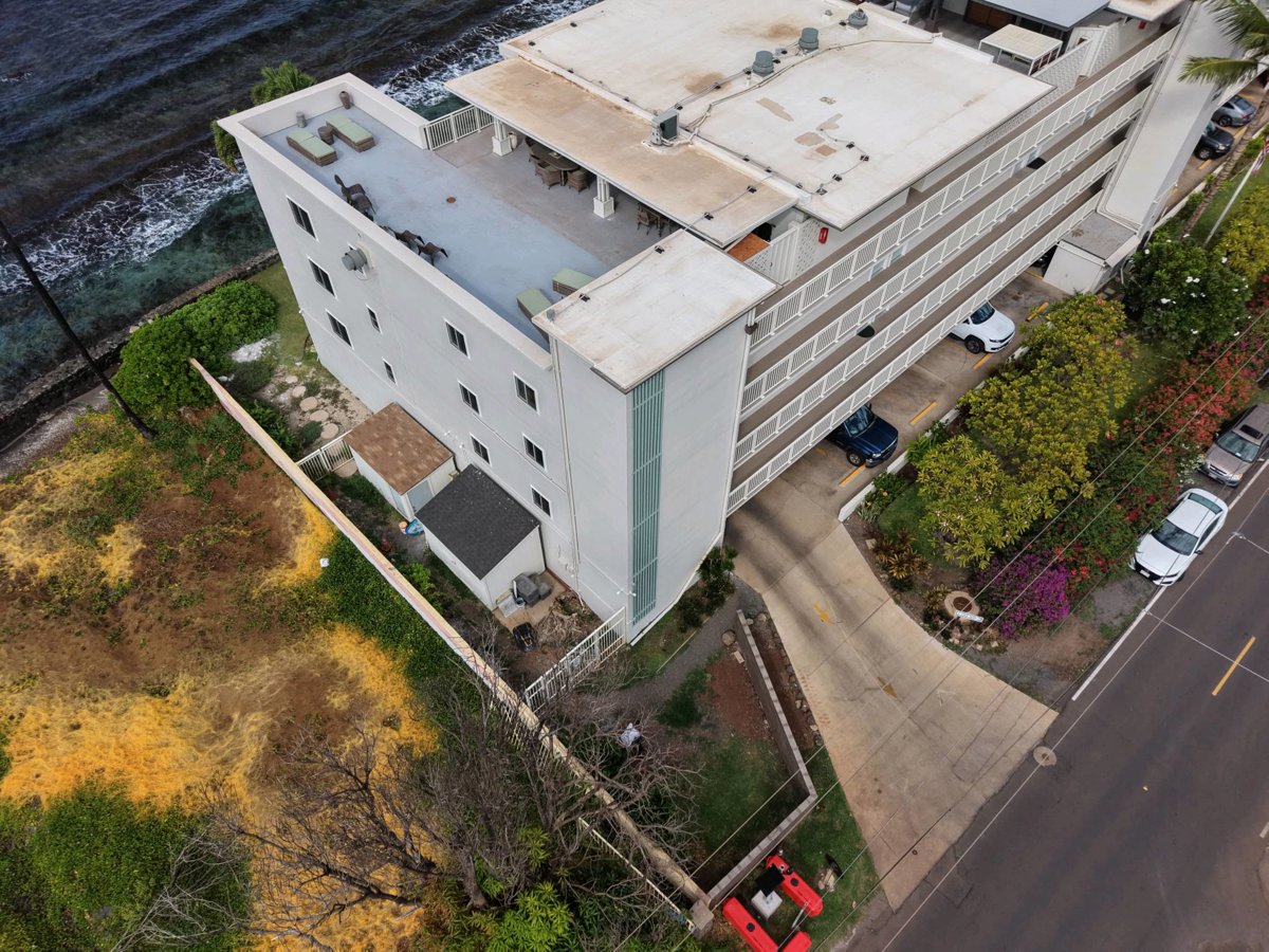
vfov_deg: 56.8
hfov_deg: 71.6
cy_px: 476
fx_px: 880
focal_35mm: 24
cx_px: 634
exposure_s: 1/3000
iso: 250
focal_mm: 8.67
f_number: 1.8
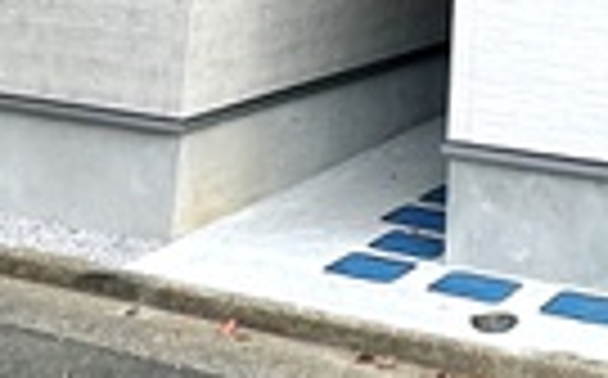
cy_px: -531
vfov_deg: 12.9
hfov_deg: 25.4
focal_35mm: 77
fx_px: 1274
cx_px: 624
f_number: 2.2
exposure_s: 1/384
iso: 40
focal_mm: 2.22
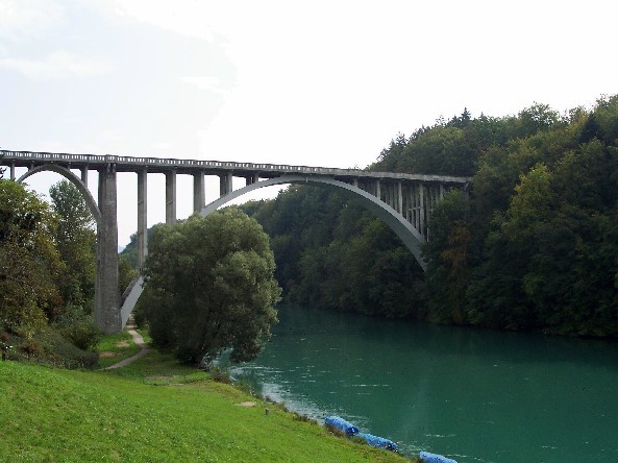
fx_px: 678
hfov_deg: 49.0
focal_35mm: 38
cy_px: 232
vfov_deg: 37.7
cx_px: 309
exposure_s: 1/350
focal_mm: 8
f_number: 4.8
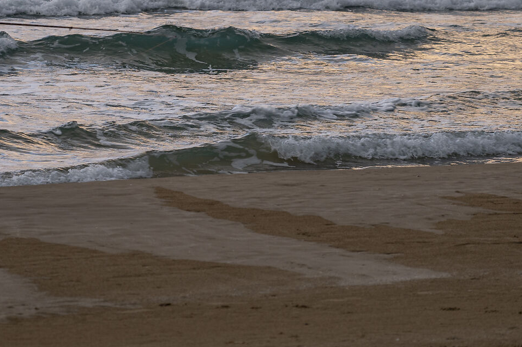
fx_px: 4362
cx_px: 116
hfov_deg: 6.8
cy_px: -38
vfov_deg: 4.6
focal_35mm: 301
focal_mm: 120
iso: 100
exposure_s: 1/100
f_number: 4
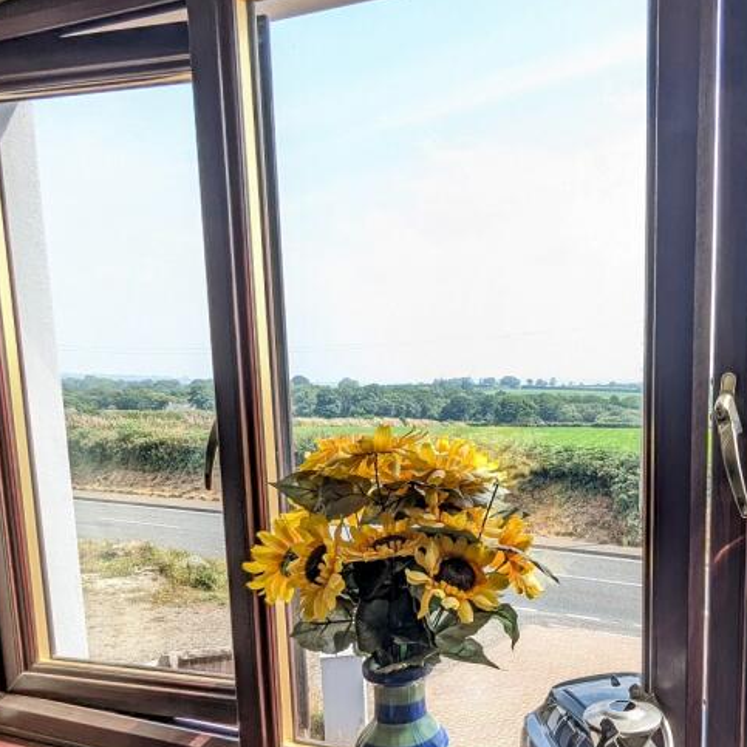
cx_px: 597
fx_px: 732
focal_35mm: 30
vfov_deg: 53.1
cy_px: 491
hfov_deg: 50.8
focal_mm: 2.35
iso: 50
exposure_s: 1/367
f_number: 2.2
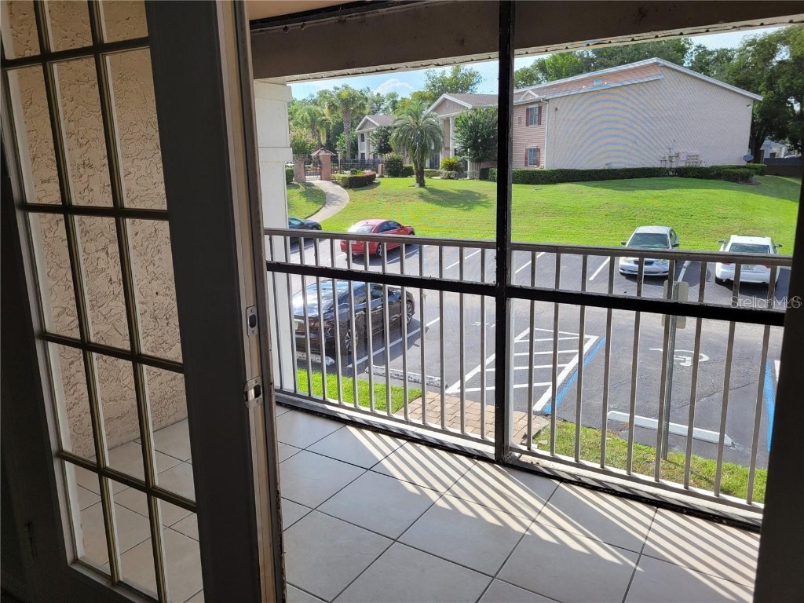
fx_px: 604
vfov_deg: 53.1
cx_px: 402
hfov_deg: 67.3
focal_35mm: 26
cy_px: 302
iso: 40
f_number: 1.8
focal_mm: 5.4
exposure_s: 1/583
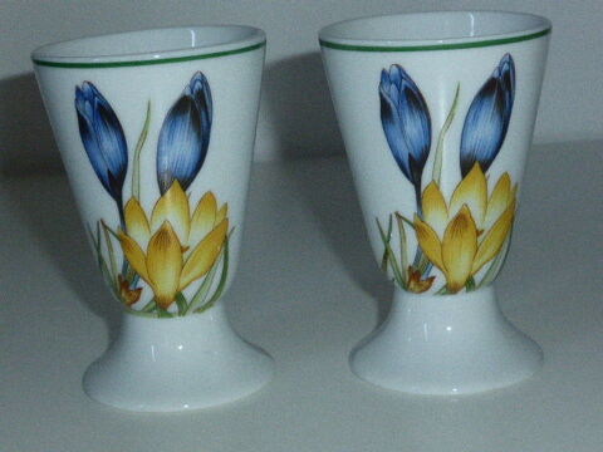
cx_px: 302
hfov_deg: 24.7
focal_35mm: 79
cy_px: 226
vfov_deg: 18.7
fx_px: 1376
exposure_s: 1/60
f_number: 5
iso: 640
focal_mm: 13.3
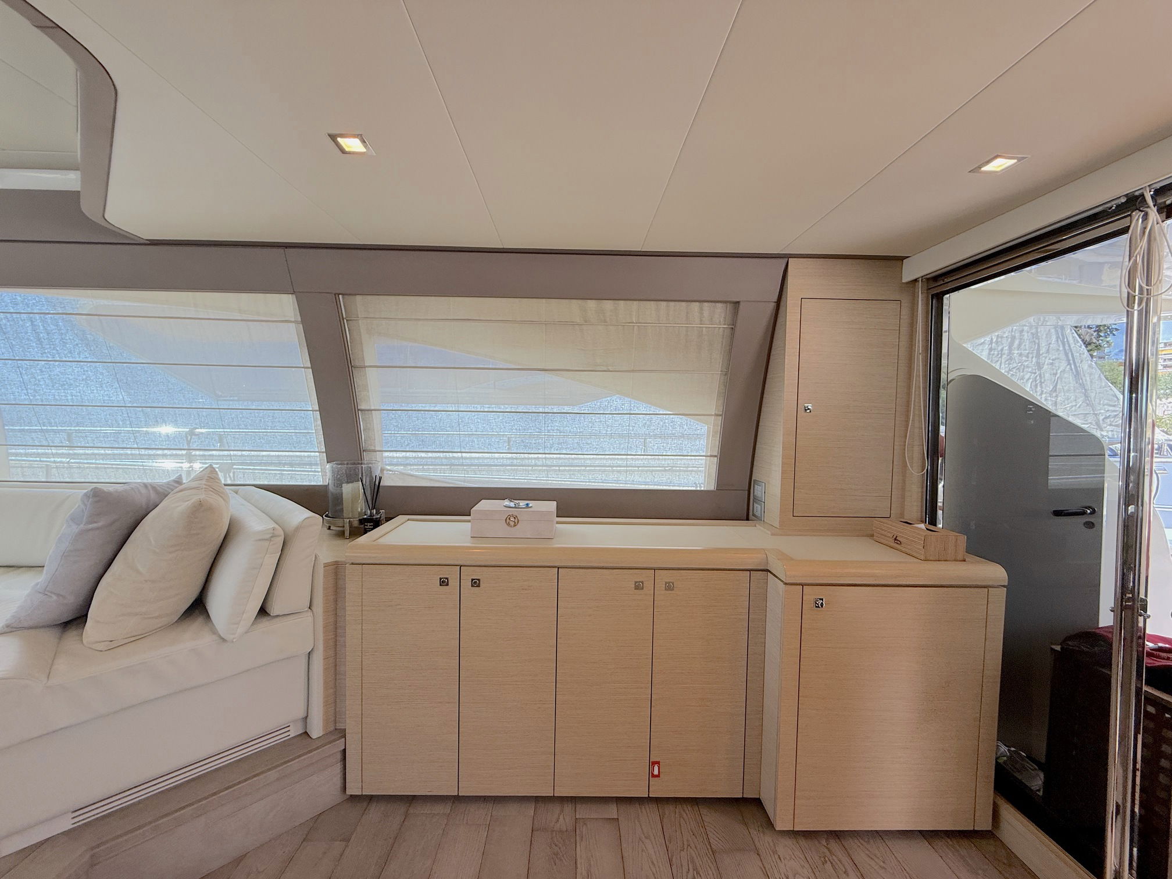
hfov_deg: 102.1
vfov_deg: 85.7
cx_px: 586
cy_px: 440
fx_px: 474
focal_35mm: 14
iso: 100
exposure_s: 1/155
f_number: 2.2
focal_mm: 2.22
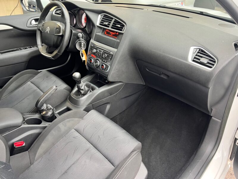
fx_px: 179
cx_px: 119
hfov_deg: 67.3
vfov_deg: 53.1
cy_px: 90
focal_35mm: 26
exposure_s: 1/50
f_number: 1.5
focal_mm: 5.7
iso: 160
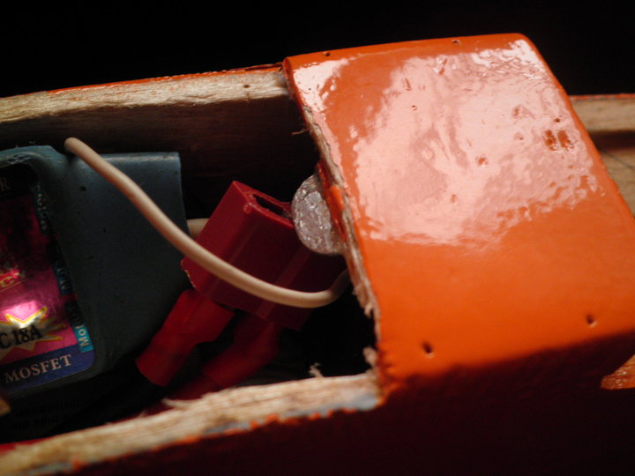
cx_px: 318
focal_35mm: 47
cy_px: 238
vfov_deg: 30.9
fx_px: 862
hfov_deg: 40.4
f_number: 3.4
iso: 160
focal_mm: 8.3
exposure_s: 1/8
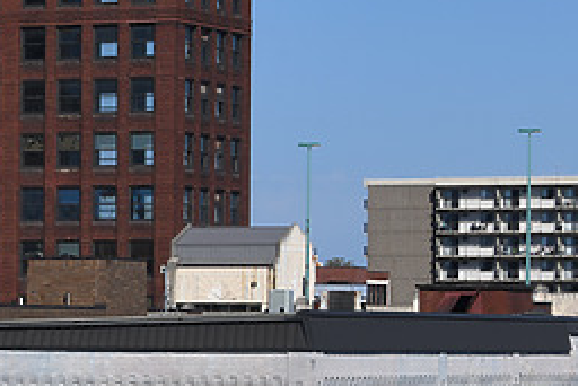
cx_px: -262
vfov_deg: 5.6
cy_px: 210
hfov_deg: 8.2
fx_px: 3952
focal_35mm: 246
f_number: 10
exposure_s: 1/400
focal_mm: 70
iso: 100
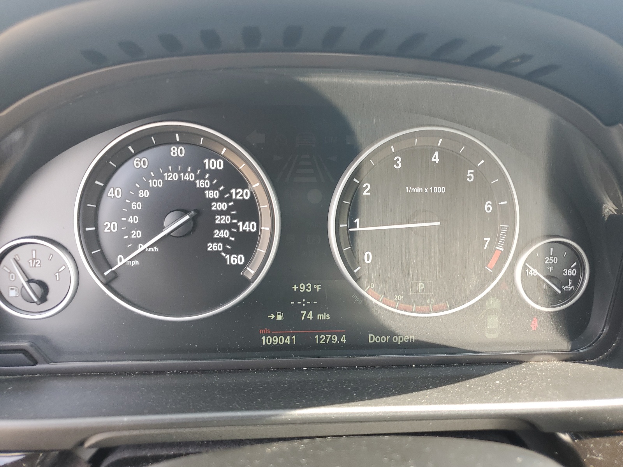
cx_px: 312
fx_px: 468
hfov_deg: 67.3
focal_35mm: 26
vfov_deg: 53.1
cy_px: 234
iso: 50
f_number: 1.5
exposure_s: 1/122
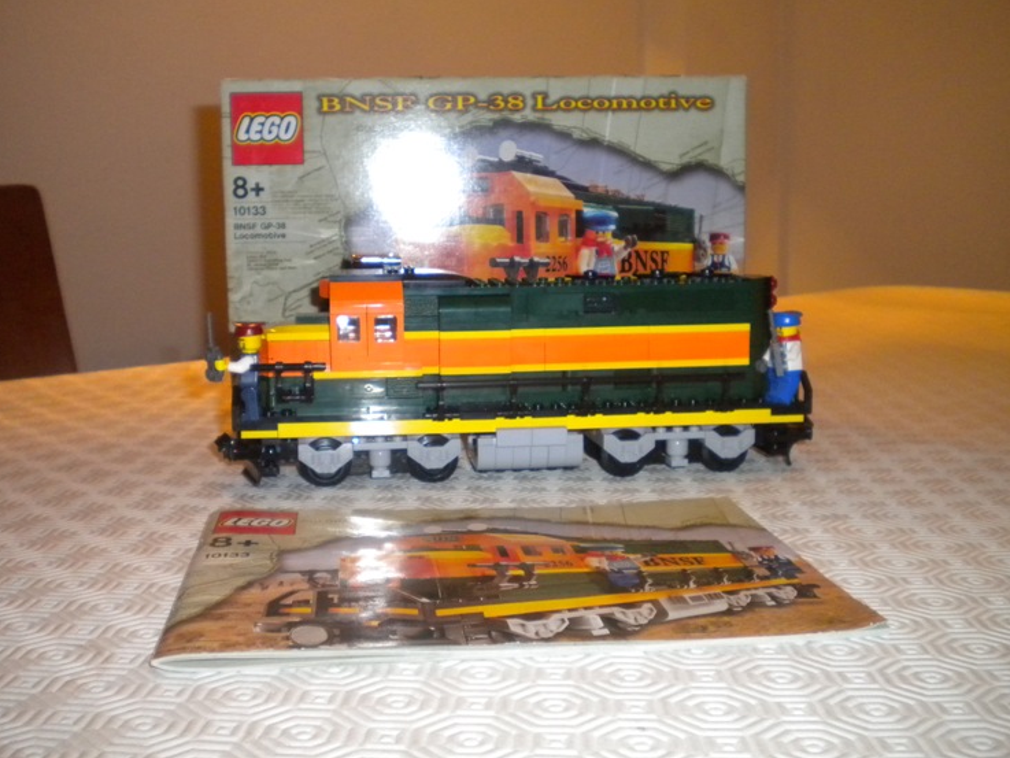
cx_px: 473
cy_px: 359
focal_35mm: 38
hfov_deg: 48.9
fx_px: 1109
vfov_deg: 37.7
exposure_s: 1/30
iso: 400
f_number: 3.1
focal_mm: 6.3
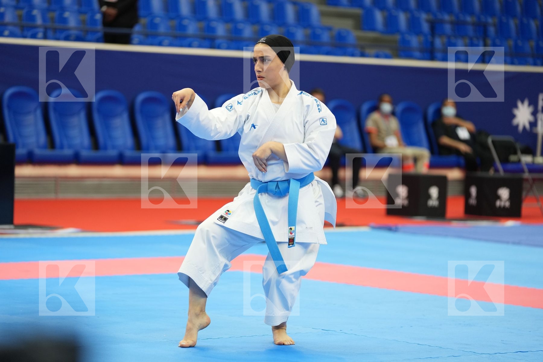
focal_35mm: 142
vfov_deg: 9.7
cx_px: 272
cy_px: 181
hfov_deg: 14.4
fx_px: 2142
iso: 1250
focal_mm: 142
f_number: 2.8
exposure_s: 1/500
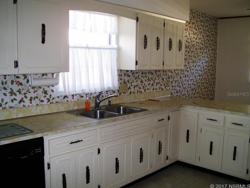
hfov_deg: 51.4
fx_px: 260
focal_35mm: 36
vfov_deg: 39.7
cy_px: 94
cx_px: 125
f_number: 2.7
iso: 80
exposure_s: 1/64
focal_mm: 6
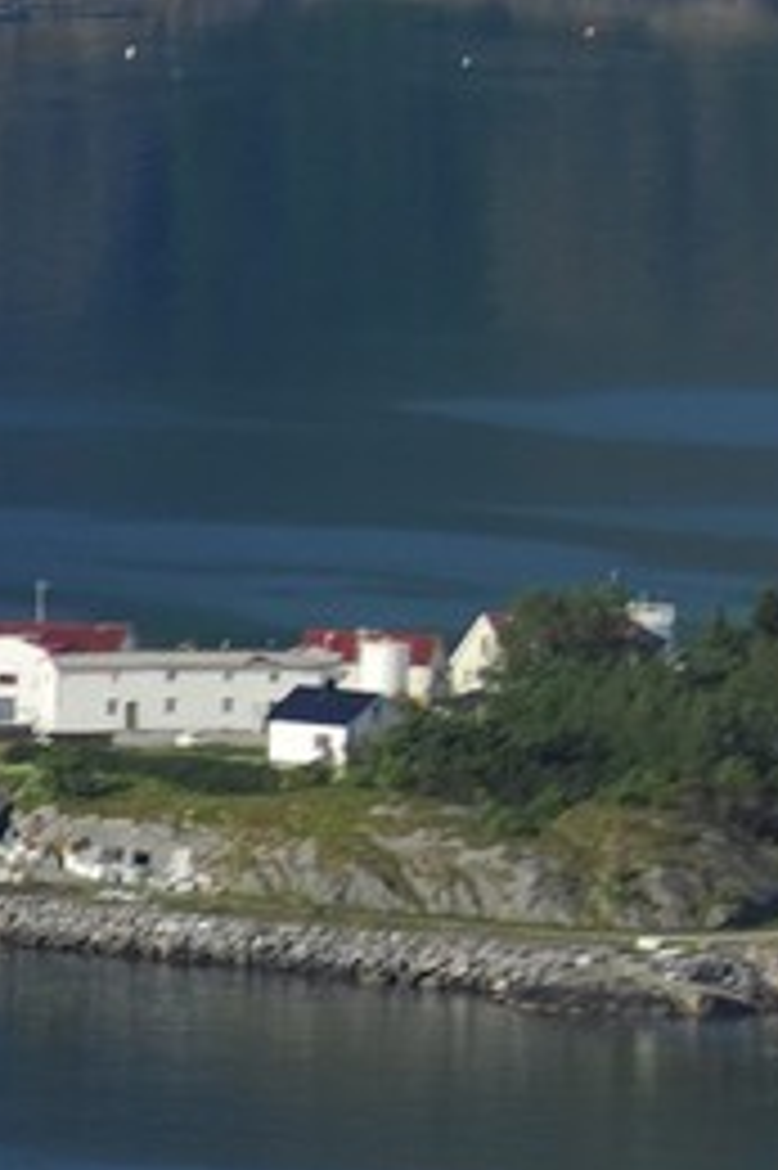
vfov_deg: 2.3
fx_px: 29341
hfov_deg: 1.5
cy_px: 1876
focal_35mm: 904
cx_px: -2249
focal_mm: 98
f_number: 3.2
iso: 100
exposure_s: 1/1500
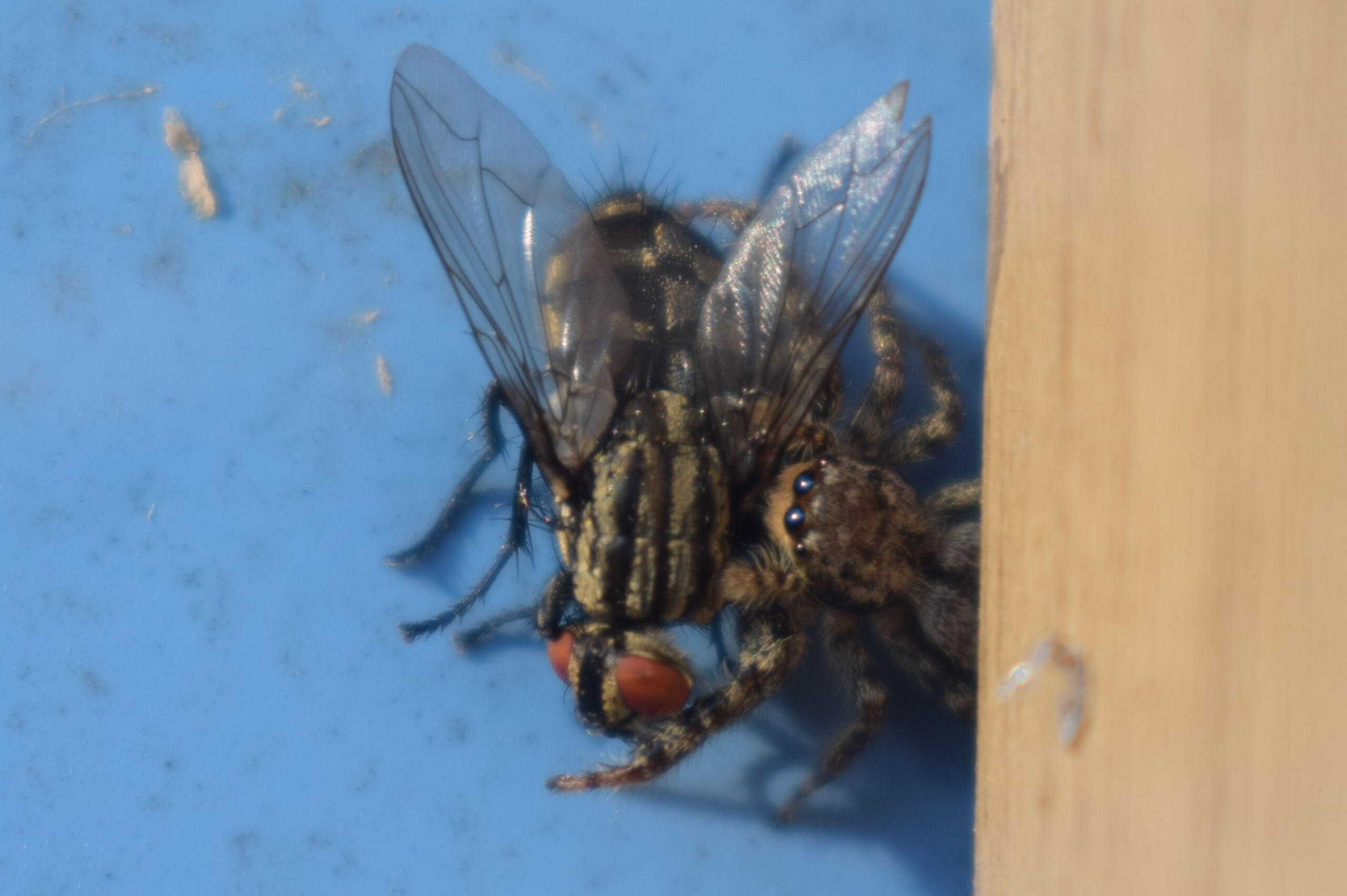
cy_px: 448
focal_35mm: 82
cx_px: 674
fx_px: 3085
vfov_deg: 16.5
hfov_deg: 24.6
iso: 200
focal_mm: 55
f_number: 5.6
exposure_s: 1/320
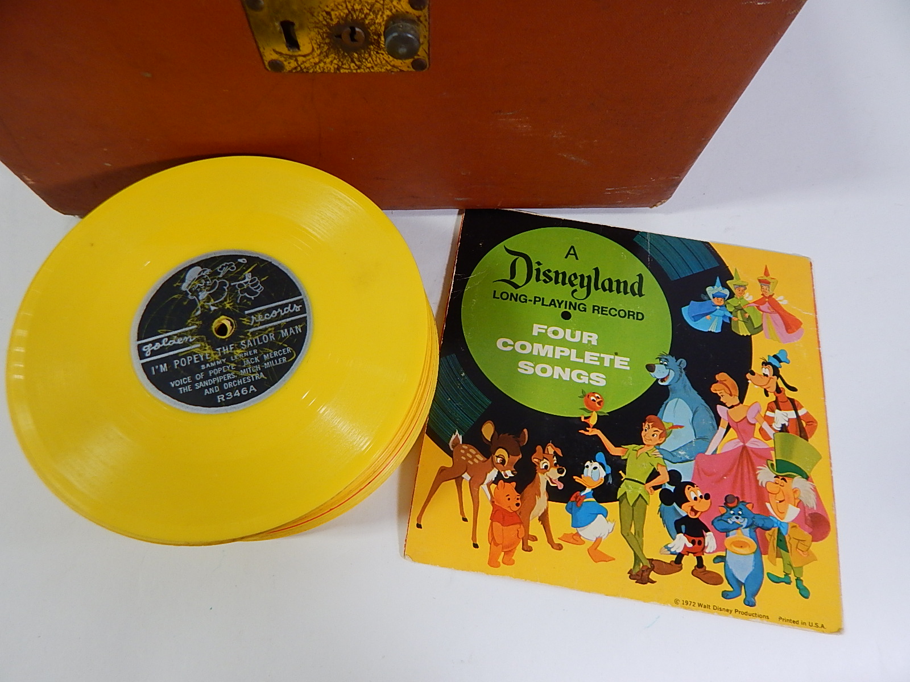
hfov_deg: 76.4
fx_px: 578
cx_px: 455
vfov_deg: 61.1
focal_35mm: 22
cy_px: 341
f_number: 3
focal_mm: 4
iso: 160
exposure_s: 1/30
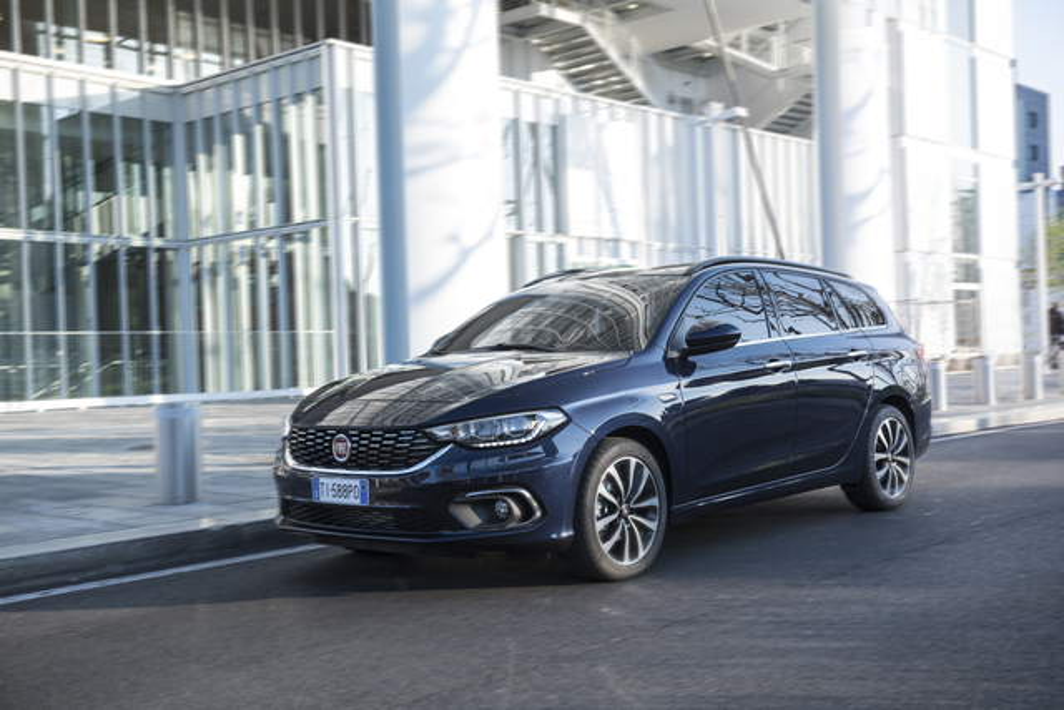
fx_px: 1301
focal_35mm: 44
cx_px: 532
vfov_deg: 30.5
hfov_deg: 44.5
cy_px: 355
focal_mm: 44
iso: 200
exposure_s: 1/320
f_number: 4.5
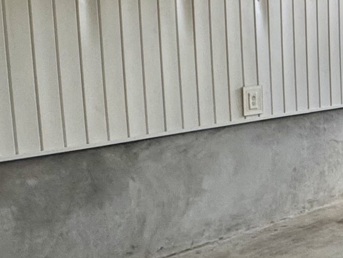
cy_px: 116
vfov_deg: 21.0
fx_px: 694
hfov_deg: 24.2
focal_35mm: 70
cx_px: 450
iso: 200
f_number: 2.2
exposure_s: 1/120
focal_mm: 2.22
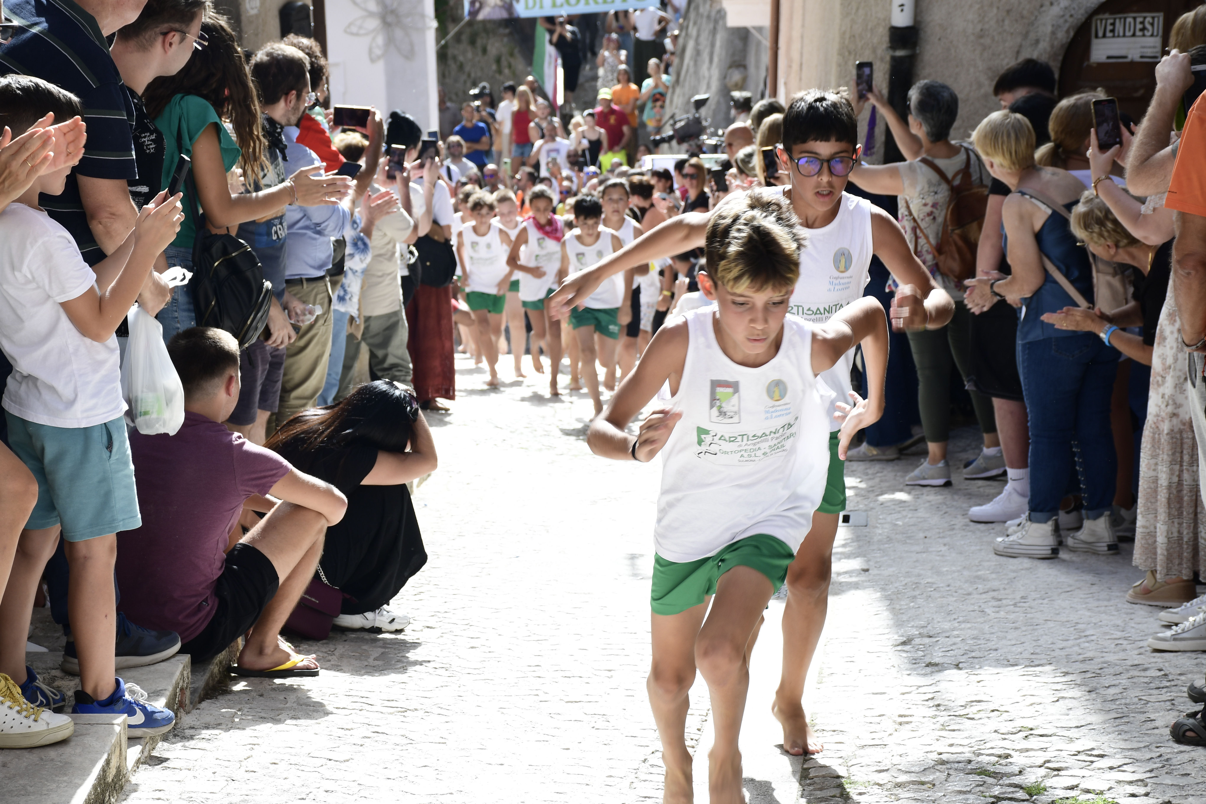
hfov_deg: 21.9
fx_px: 3115
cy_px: 402
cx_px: 603
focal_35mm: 93
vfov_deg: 14.7
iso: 200
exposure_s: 1/160
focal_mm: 62
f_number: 8
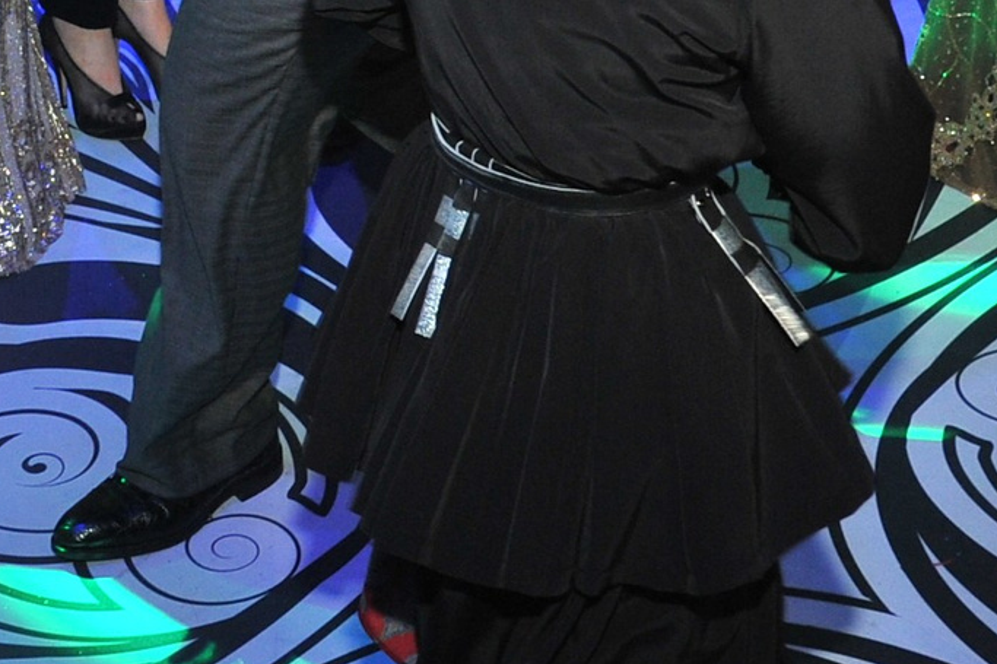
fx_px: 2492
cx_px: 9
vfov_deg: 14.5
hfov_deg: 21.8
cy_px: -204
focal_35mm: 90
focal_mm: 24
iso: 1600
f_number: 7.1
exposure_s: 1/160
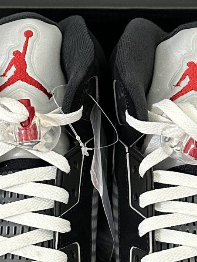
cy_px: 141
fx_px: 773
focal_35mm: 102
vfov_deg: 19.3
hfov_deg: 14.5
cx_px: 119
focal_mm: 6.86
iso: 250
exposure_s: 1/50
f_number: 1.78
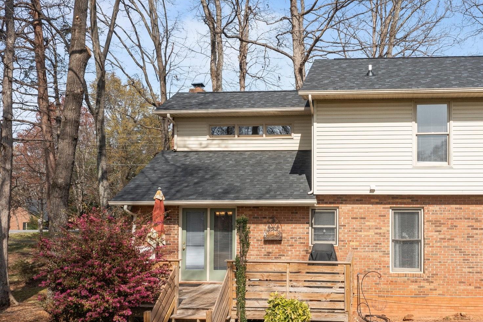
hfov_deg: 48.6
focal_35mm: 39
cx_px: 326
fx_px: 523
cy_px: 200
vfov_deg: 34.0
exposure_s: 1/500
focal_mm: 10.26
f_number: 5.6
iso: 100
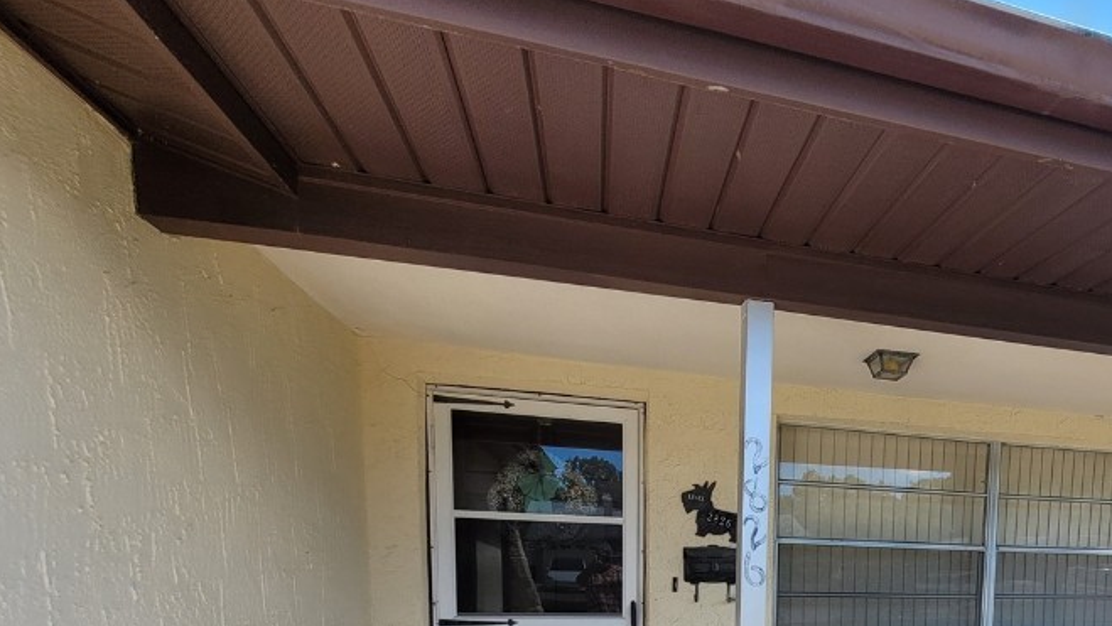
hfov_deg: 76.5
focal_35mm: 22
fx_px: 649
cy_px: 618
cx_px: 803
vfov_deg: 44.3
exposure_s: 1/566
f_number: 2.2
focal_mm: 1.74
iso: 40
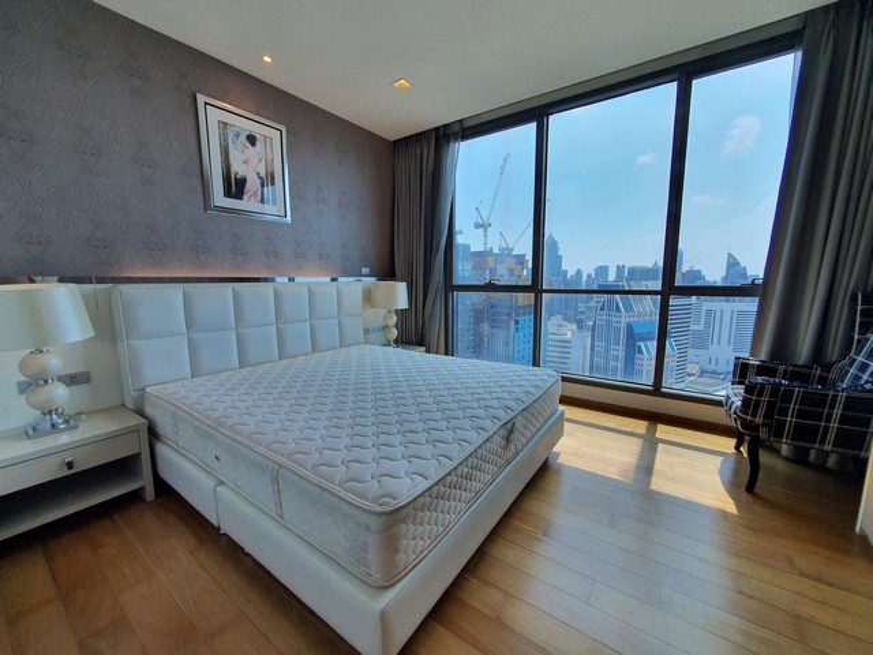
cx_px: 436
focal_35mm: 13
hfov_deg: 106.2
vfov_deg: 89.9
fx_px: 328
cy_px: 328
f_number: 2.2
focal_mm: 1.8
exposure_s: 1/321
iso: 50
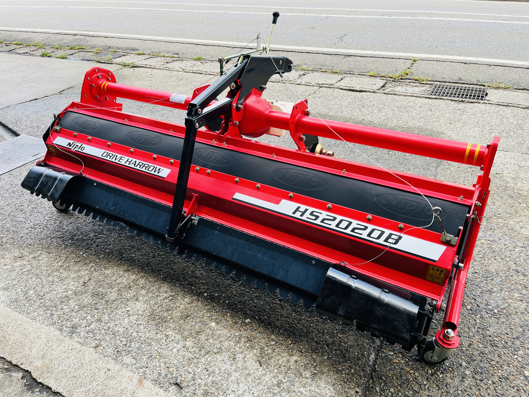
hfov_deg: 67.3
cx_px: 264
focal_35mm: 26
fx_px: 397
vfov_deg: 53.1
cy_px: 198
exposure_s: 1/122
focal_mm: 5.1
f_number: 1.6
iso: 40
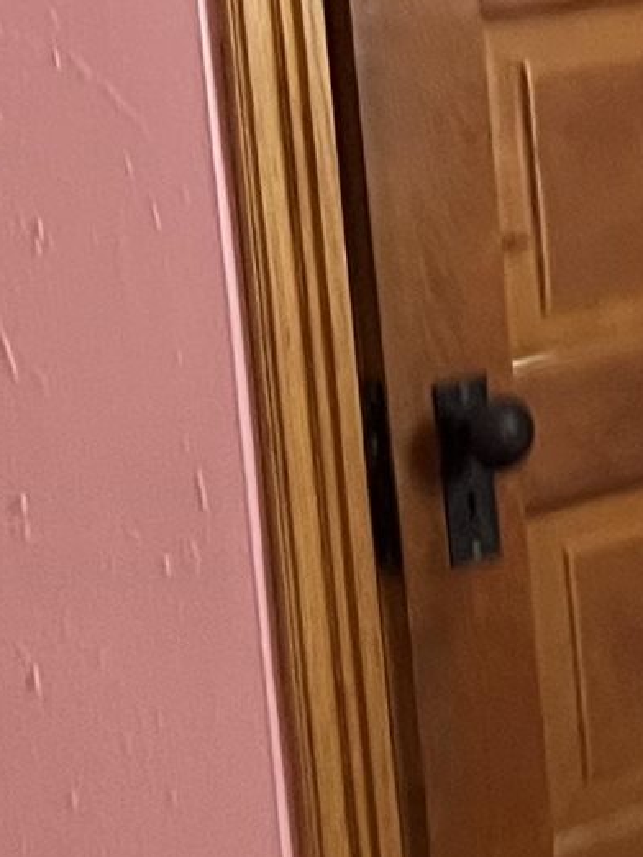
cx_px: 1921
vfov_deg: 12.9
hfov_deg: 8.3
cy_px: 407
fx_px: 3786
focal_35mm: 153
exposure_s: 1/40
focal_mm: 5.7
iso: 400
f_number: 1.5
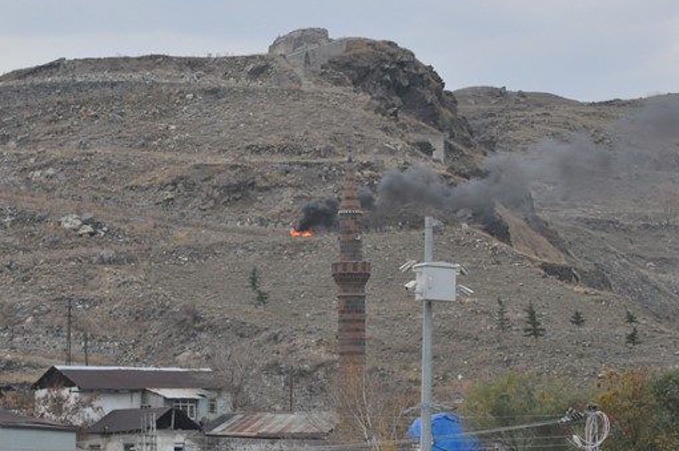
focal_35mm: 201
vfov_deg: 6.8
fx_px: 3781
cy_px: 206
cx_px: 316
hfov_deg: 10.3
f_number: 13
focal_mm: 105
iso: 1600
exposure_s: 1/640
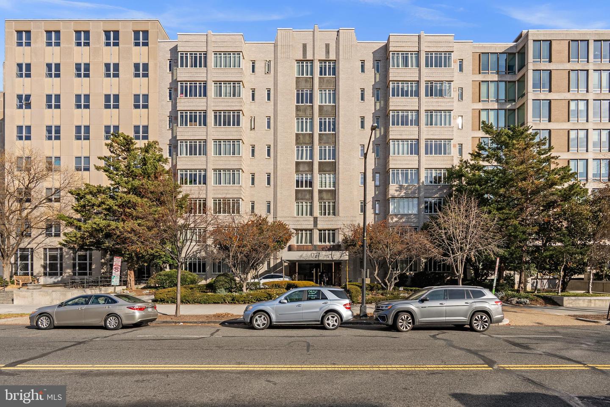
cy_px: 204
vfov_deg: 73.8
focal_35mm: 16
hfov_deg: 96.7
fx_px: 271
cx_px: 305
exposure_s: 1/200
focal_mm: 16
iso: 125
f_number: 8
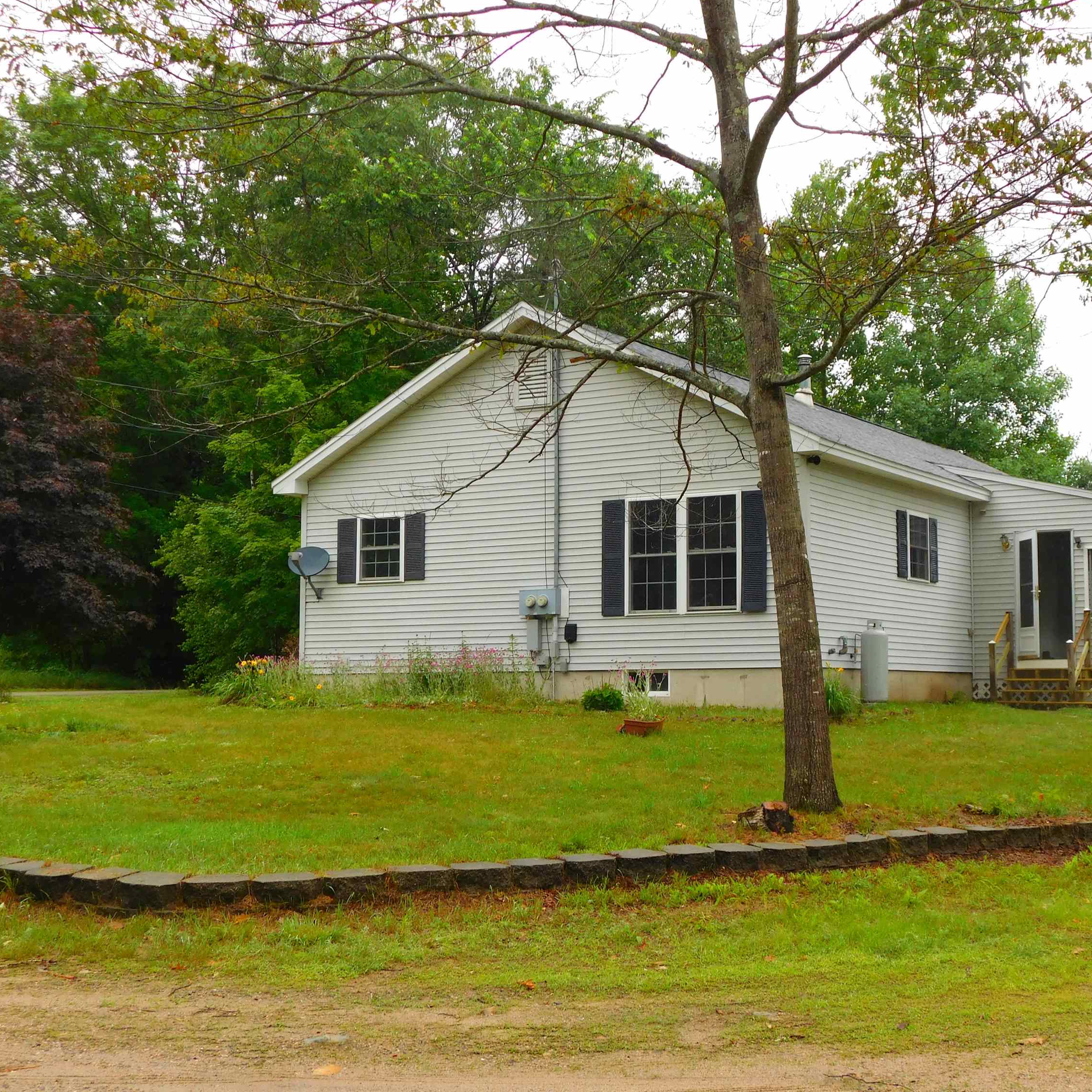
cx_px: 701
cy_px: 552
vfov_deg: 35.4
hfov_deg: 35.1
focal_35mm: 48
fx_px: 1713
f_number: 3.6
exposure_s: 1/200
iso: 125
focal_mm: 7.1
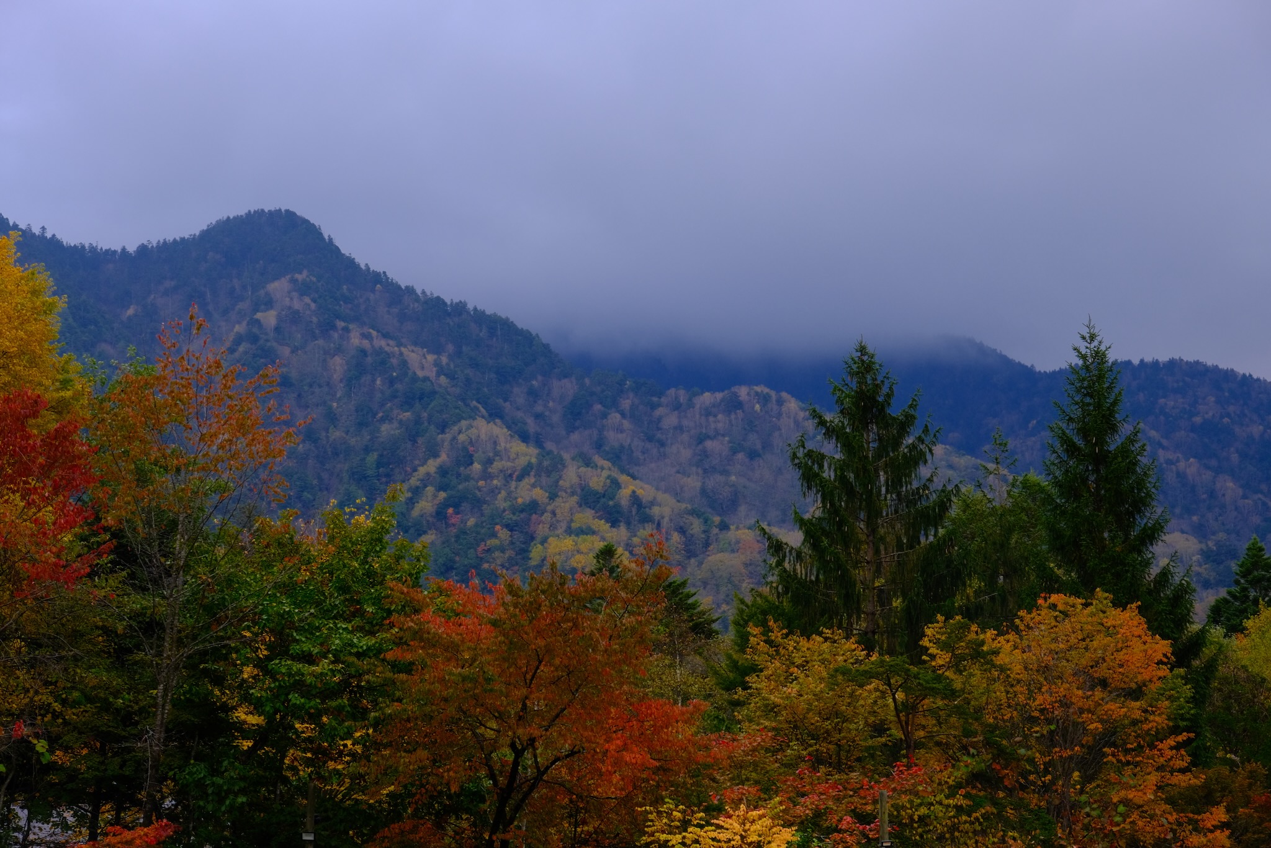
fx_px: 2577
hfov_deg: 27.7
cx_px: 636
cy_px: 424
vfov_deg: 18.7
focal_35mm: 73
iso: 320
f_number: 8
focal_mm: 48.4
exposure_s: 1/45
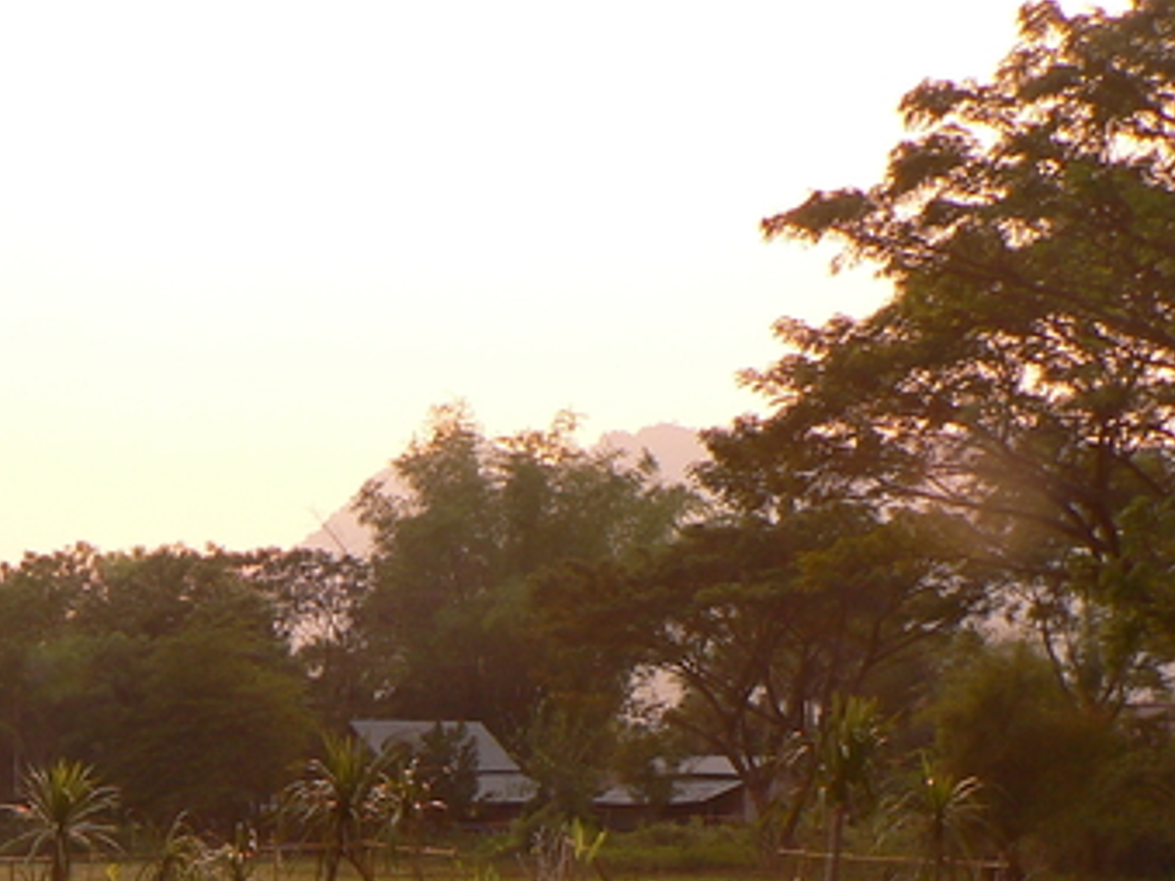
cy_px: 992
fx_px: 2884
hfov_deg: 22.1
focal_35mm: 85
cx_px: -21
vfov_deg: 16.8
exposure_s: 1/200
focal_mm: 6
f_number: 4
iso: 80
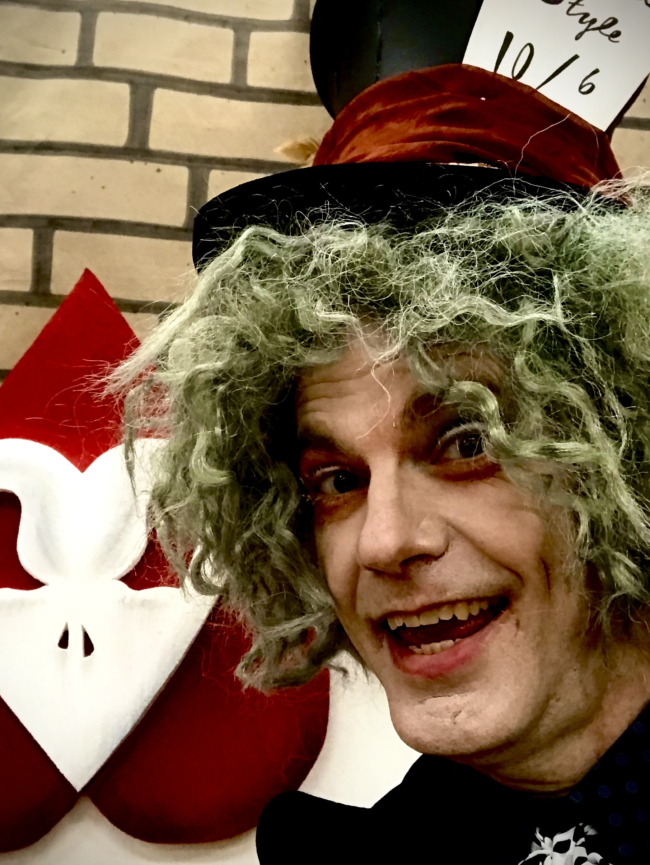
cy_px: 443
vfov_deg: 45.7
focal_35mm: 41
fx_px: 1025
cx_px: 319
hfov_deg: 35.2
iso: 200
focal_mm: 2.87
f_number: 2.2
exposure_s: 1/30
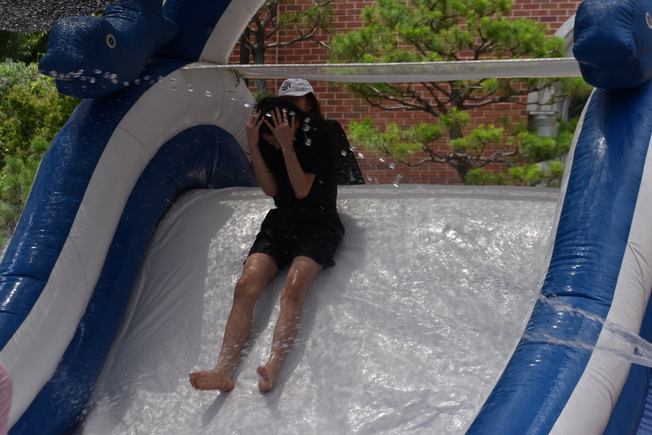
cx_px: 326
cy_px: 218
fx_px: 2175
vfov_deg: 11.4
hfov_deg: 17.1
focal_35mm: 120
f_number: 8
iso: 200
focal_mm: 80
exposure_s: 1/250
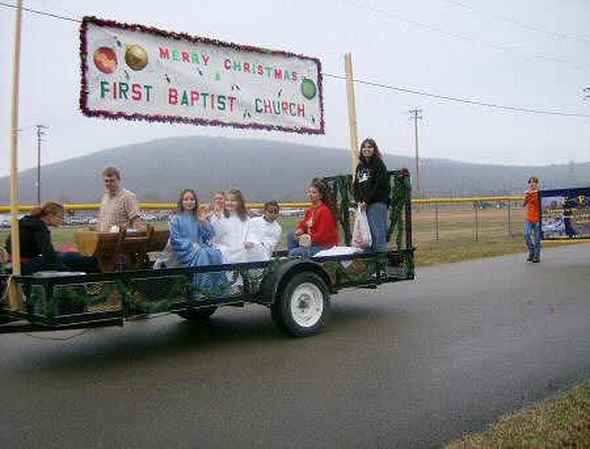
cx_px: 295
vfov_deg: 40.0
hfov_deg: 51.1
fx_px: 617
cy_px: 224
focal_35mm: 36
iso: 100
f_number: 2.8
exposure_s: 1/158
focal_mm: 6
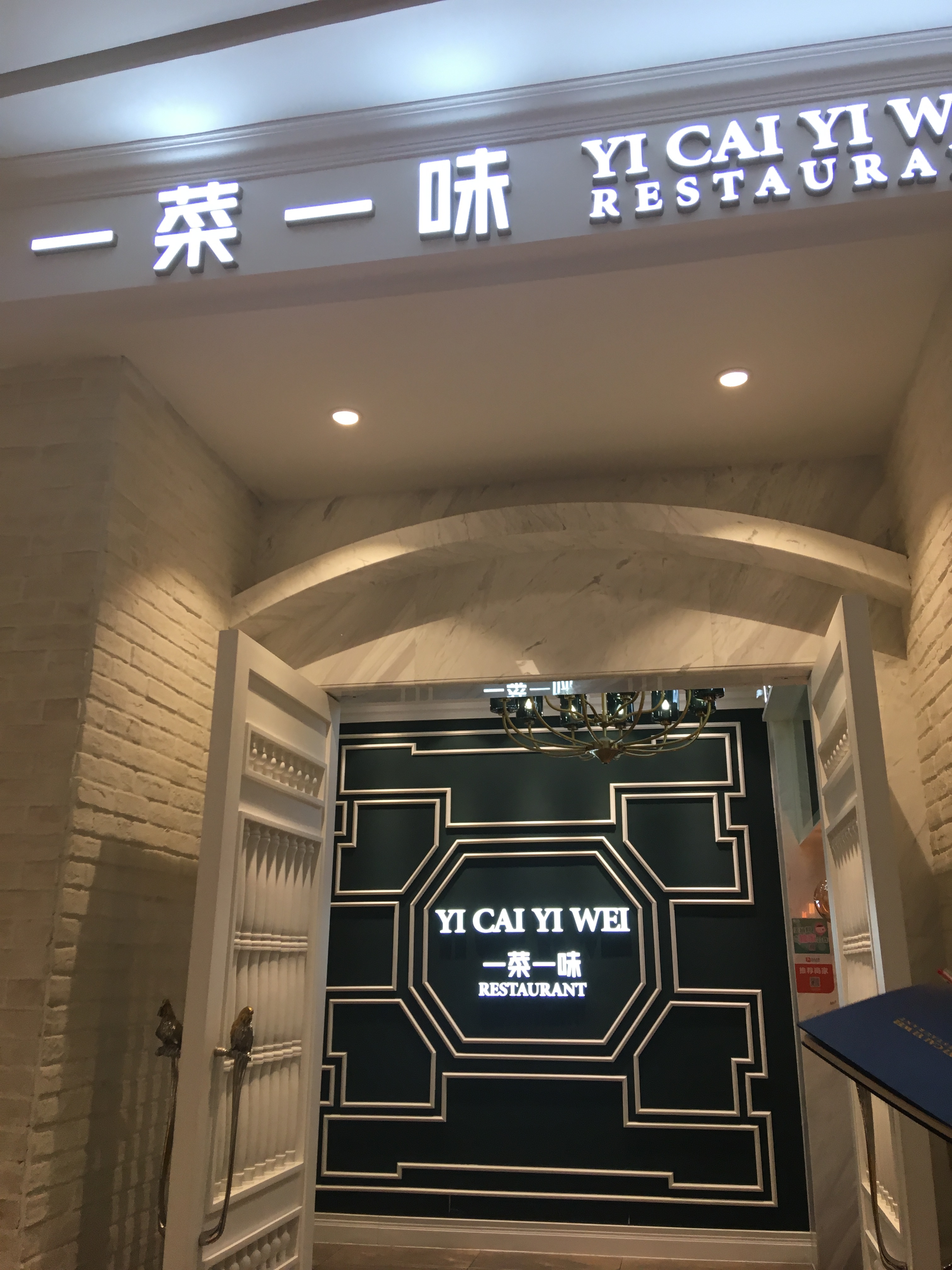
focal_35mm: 29
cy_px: 635
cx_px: 476
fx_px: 1063
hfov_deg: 48.2
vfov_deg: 61.7
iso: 40
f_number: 2.2
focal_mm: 4.15
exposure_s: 1/33
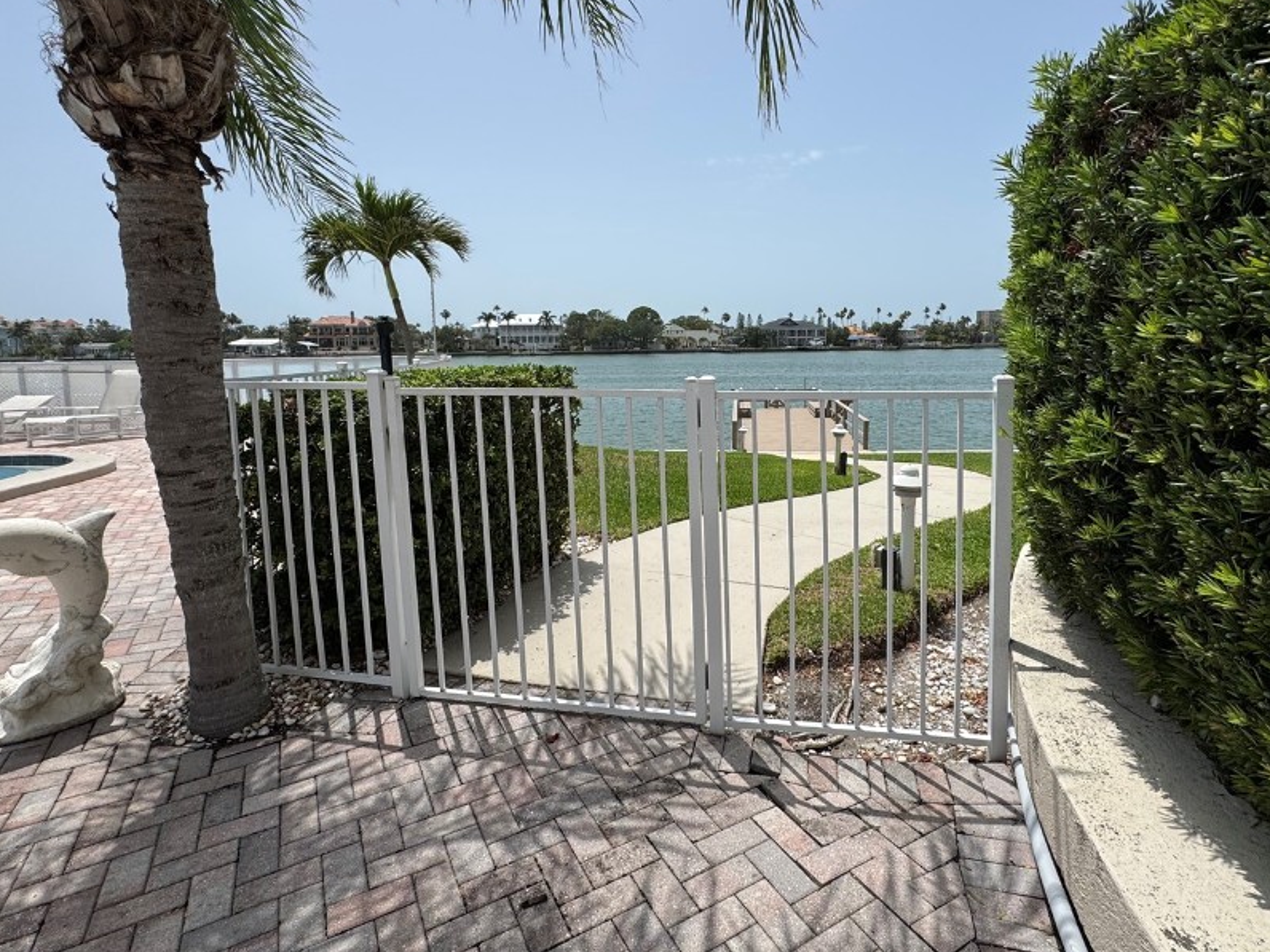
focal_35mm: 18
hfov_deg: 87.6
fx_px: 660
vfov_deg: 71.3
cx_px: 686
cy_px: 416
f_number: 2.2
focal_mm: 2.22
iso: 50
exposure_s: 1/3906
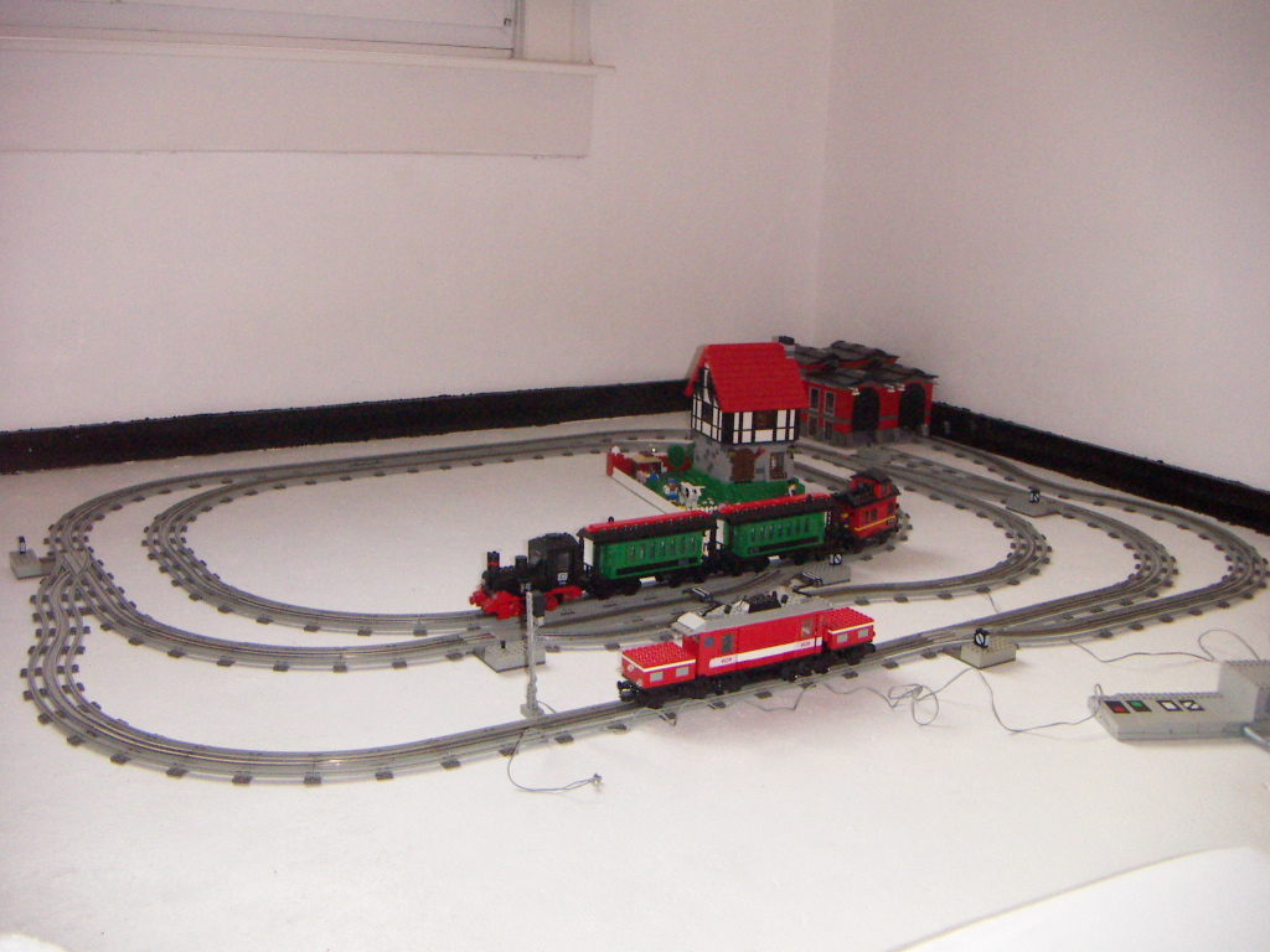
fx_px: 1321
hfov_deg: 51.4
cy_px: 476
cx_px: 635
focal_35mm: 36
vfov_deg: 39.7
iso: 200
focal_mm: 4.7
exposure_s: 1/160
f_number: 2.8
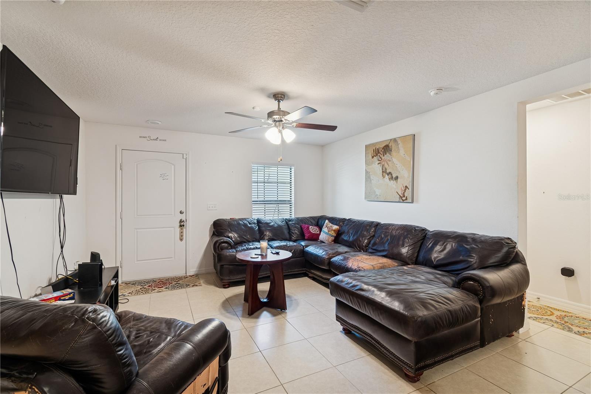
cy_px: 197
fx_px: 246
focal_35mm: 15
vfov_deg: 77.3
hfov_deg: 100.4
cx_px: 296
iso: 100
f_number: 7.1
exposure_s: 1/3.33
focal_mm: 10
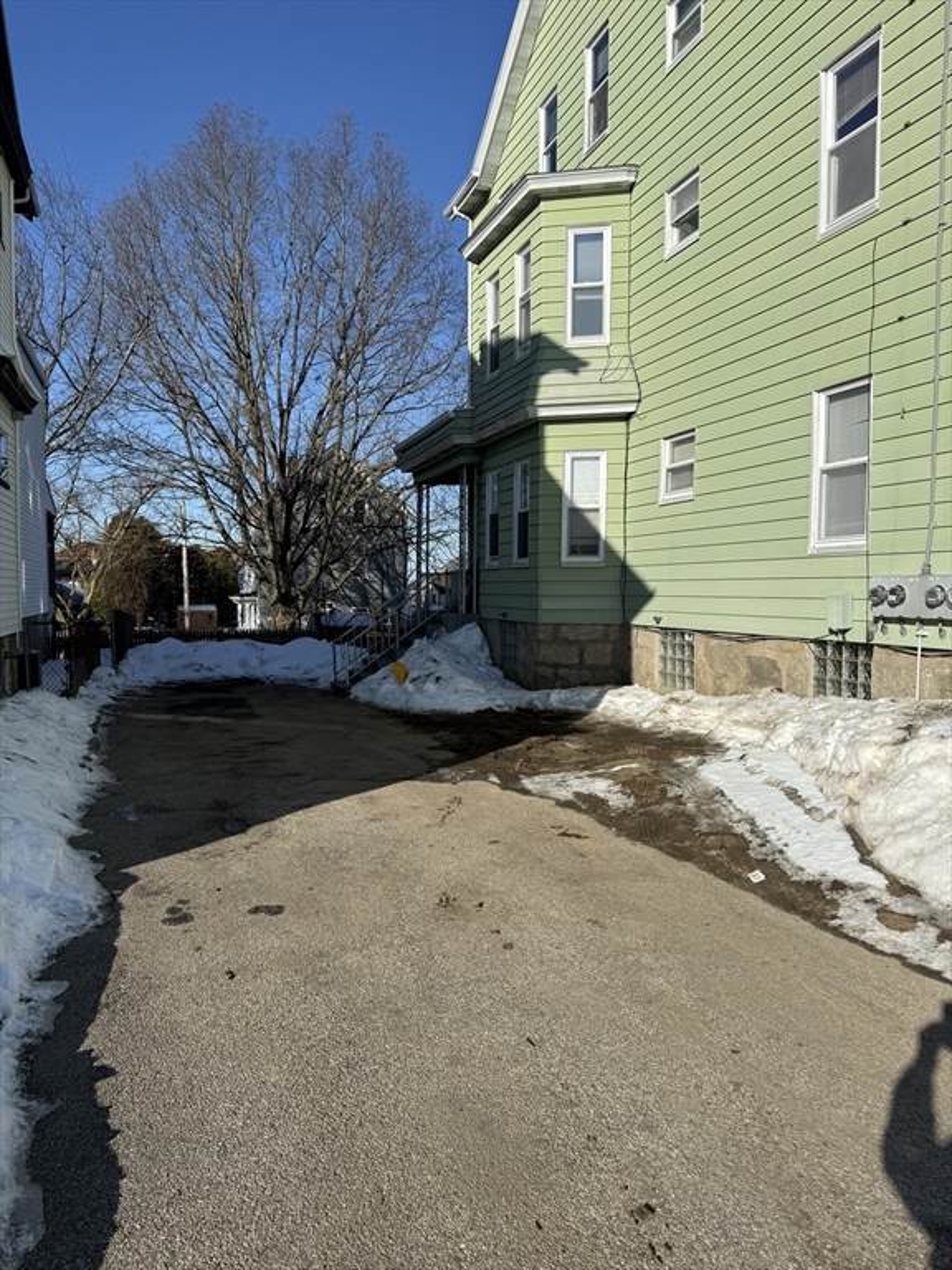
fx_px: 880
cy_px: 635
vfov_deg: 71.6
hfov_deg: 56.8
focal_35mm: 24
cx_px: 476
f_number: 1.78
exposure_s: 1/6711
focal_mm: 6.76
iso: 80
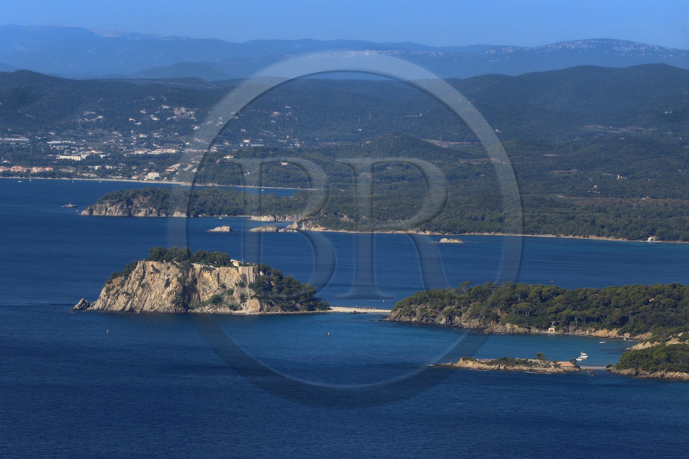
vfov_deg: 6.9
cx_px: 344
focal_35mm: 200
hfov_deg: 10.3
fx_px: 3827
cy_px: 230
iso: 800
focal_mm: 200
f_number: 13
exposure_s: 1/1600
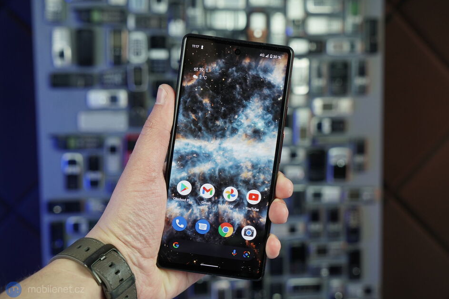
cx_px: 229
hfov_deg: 39.6
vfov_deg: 27.0
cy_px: 151
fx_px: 623
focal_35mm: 50
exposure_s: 1/160
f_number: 7.1
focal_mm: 49
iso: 1000
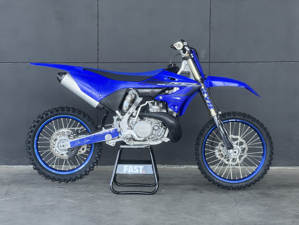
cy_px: 112
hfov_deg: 25.3
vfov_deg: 19.1
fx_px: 665
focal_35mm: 77
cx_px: 150
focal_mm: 9
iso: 160
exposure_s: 1/99
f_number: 2.8
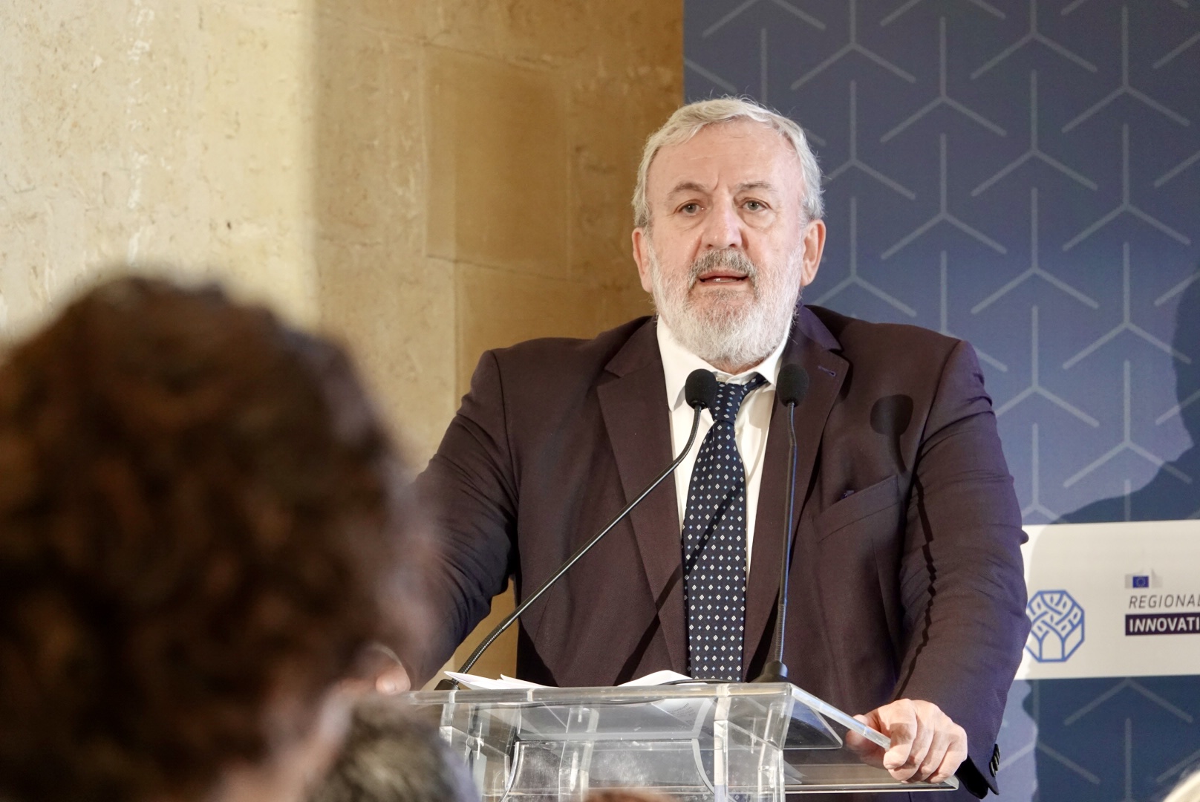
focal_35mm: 266
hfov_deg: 7.7
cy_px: 401
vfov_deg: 5.2
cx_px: 600
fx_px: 8873
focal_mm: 97.49
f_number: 4
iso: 800
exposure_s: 1/30
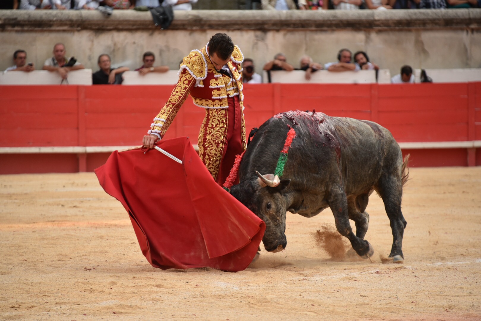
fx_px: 3073
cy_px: 160
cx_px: 240
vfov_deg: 6.0
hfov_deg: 9.0
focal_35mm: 230
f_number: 5.6
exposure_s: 1/640
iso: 1100
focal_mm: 230
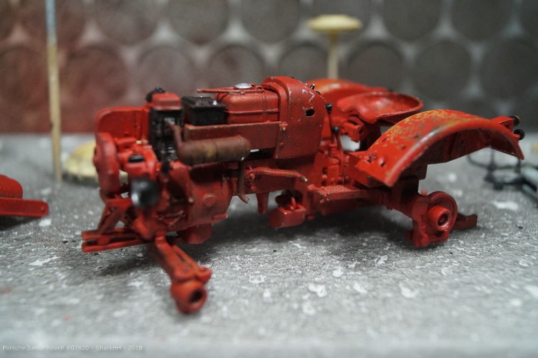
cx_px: 269
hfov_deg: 49.6
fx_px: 583
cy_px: 179
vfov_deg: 34.2
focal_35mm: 39
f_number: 4
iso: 1250
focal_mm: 26
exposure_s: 1/160
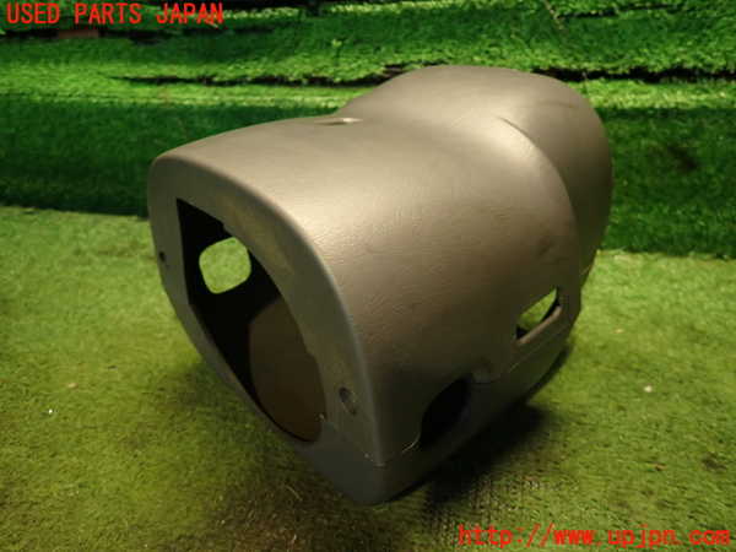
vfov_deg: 54.9
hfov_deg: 69.4
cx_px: 368
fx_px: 532
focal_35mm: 25
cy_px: 276
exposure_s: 1/30
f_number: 2
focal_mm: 4.5
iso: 320
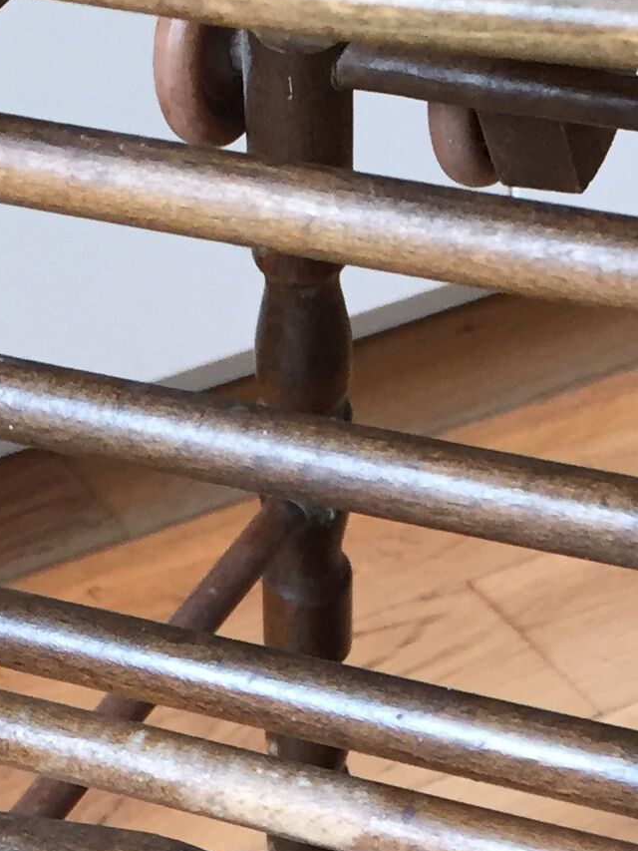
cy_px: 1105
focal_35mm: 111
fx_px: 2727
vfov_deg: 16.7
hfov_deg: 13.3
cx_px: 328
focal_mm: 4.15
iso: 50
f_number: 2.2
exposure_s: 1/33
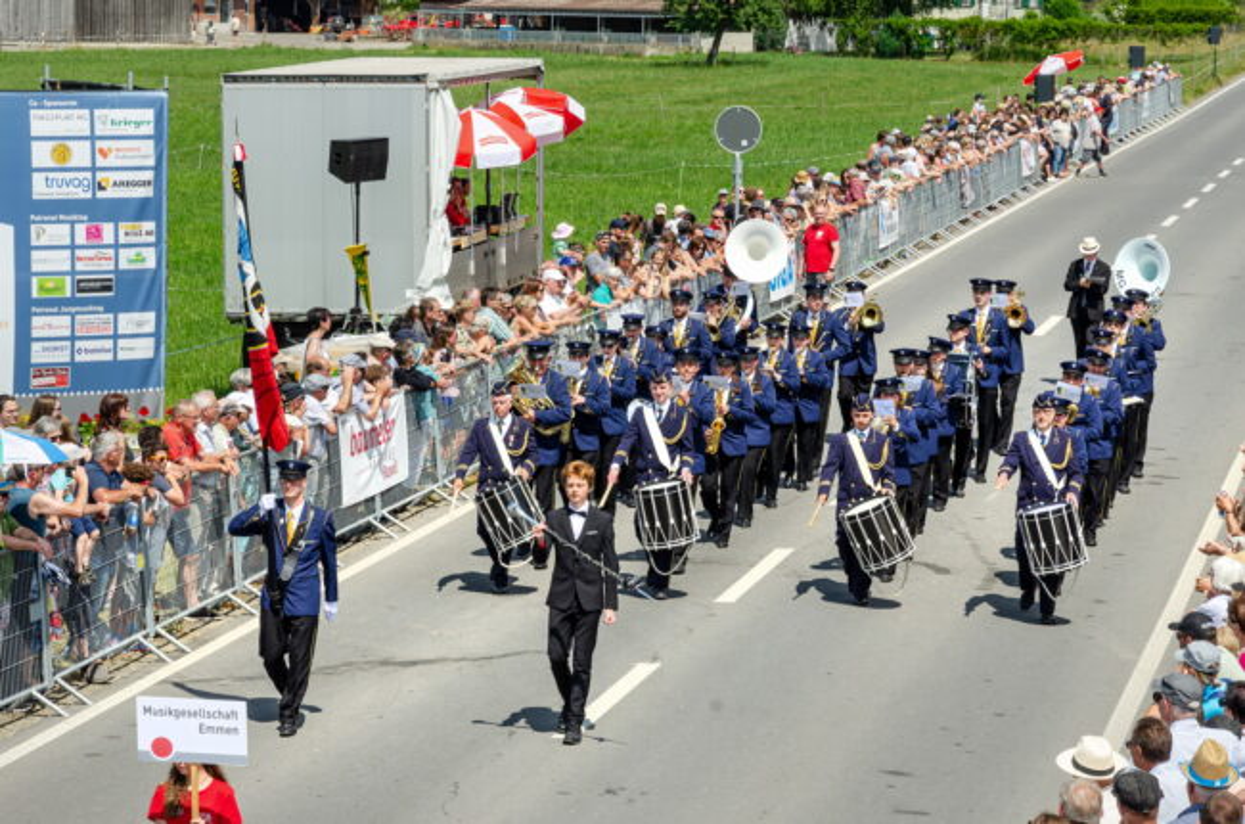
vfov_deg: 13.0
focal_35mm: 105
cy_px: 412
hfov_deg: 19.5
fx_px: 3622
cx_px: 622
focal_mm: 70
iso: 160
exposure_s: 1/250
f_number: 13
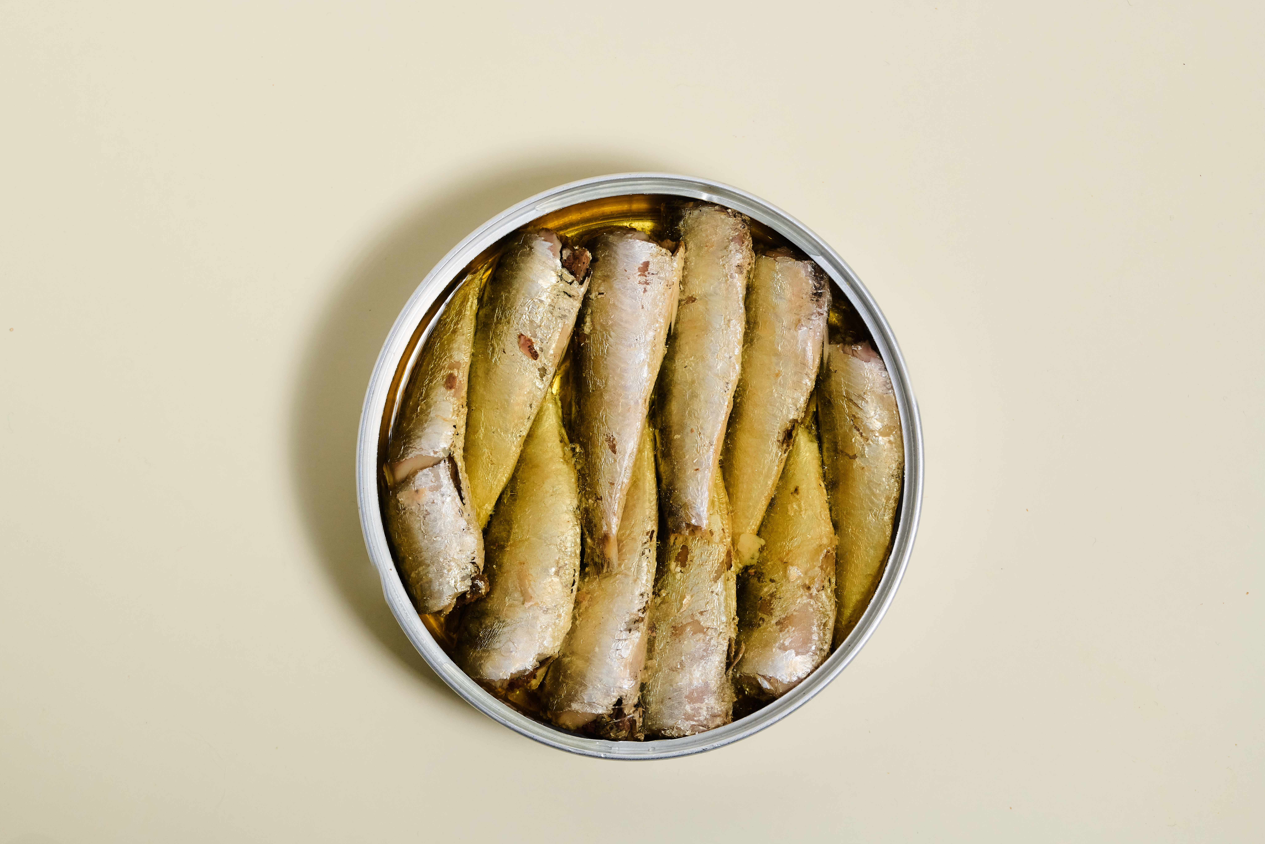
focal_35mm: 106
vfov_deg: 12.9
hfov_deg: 19.3
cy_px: 421
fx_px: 3724
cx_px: 628
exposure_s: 1/40
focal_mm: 105
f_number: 14
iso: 400
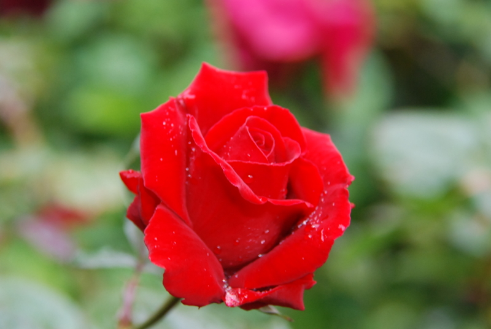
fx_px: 2151
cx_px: 246
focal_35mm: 158
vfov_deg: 8.7
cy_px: 164
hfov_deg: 13.0
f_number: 7.1
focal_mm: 105
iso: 800
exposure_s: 1/60
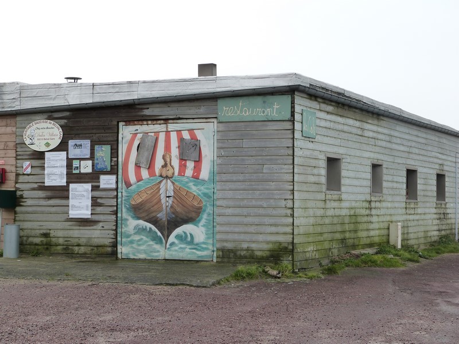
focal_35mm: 72
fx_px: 955
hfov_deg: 27.0
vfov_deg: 20.4
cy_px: 172
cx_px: 230
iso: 160
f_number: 5.6
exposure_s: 1/250
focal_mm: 12.9
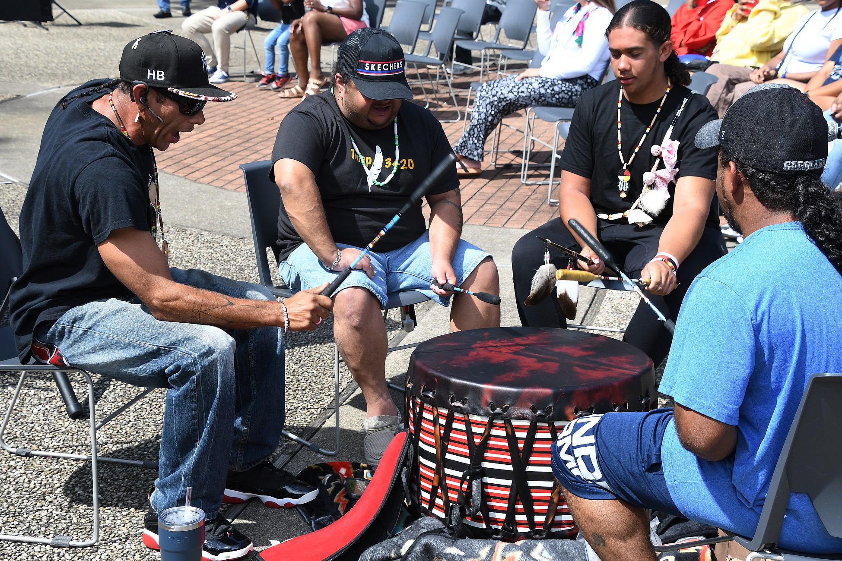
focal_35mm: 60
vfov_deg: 22.6
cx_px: 421
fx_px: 1403
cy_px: 280
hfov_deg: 33.4
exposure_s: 1/500
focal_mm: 40
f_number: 8
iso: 400
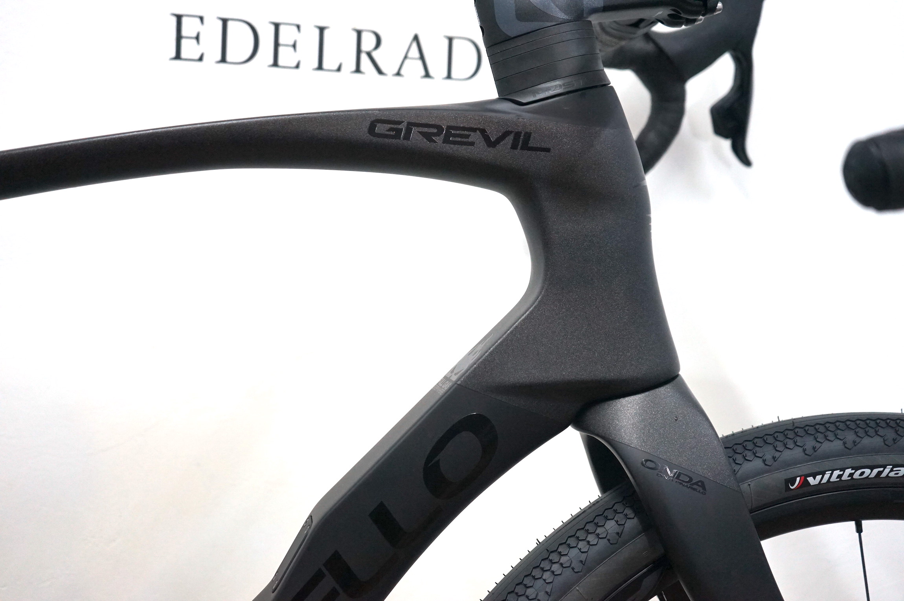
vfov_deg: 35.0
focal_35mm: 38
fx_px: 953
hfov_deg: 50.7
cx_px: 452
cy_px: 300
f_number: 4.5
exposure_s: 1/160
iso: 2000
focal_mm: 38
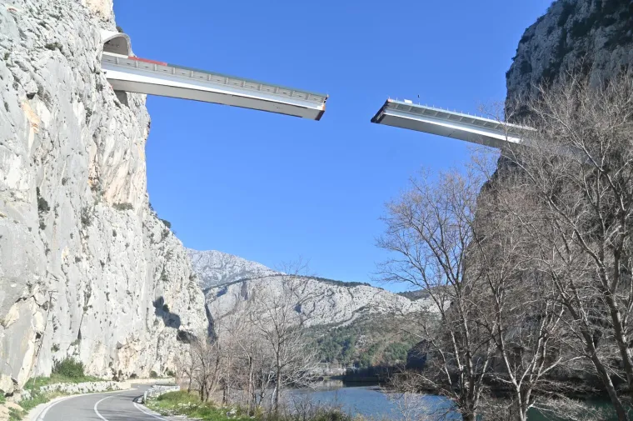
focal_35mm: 24
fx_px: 422
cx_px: 316
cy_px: 210
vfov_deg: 53.0
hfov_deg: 73.8
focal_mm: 24
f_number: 5.6
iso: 100
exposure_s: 1/400
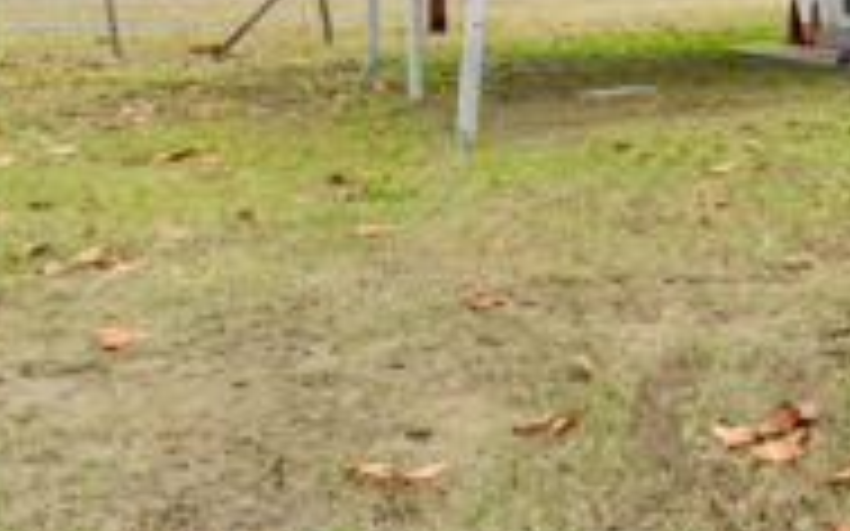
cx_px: 947
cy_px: -22
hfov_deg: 43.2
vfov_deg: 33.5
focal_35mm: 34
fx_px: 787
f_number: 9
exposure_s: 1/2500
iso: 400
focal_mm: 14
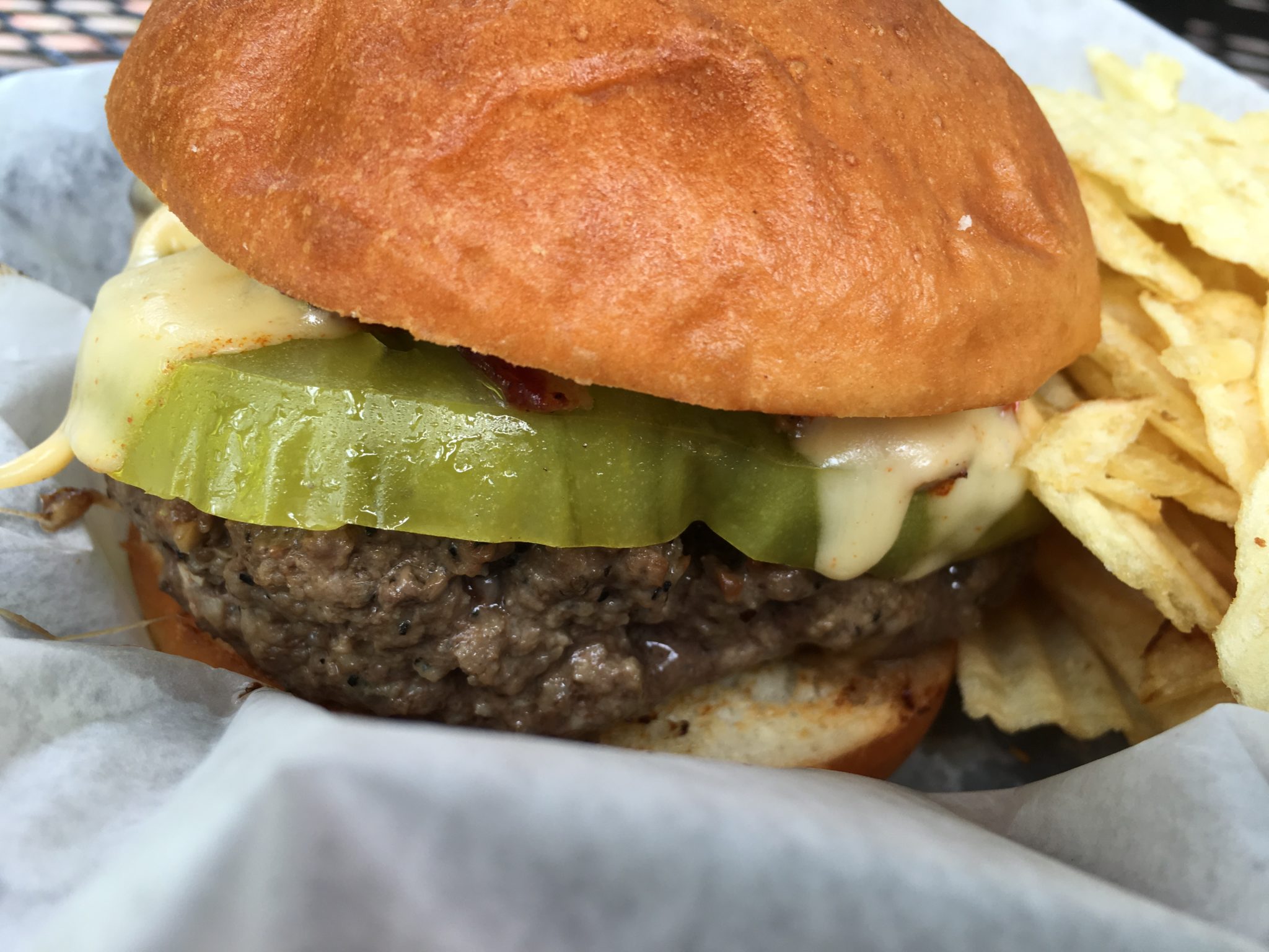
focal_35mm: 29
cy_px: 476
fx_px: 1063
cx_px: 634
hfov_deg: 61.7
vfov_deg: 48.2
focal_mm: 4.15
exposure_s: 1/120
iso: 32
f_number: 2.2
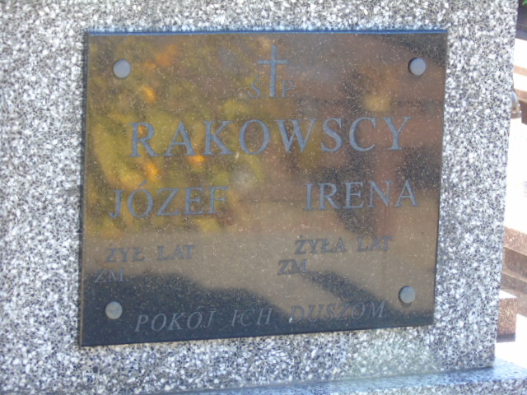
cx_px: 264
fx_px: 2162
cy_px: 198
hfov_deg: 13.9
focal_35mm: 142
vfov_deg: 10.4
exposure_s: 1/125
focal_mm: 25
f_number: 4.7
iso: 400
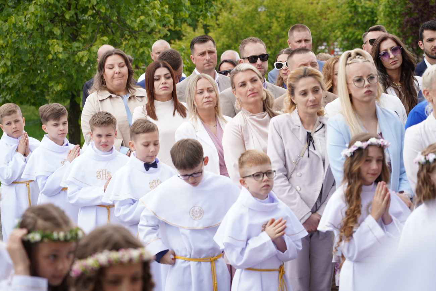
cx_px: 218
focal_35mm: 105
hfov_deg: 19.5
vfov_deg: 13.0
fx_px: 1272
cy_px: 146
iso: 100
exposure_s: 1/160
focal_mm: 105
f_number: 5
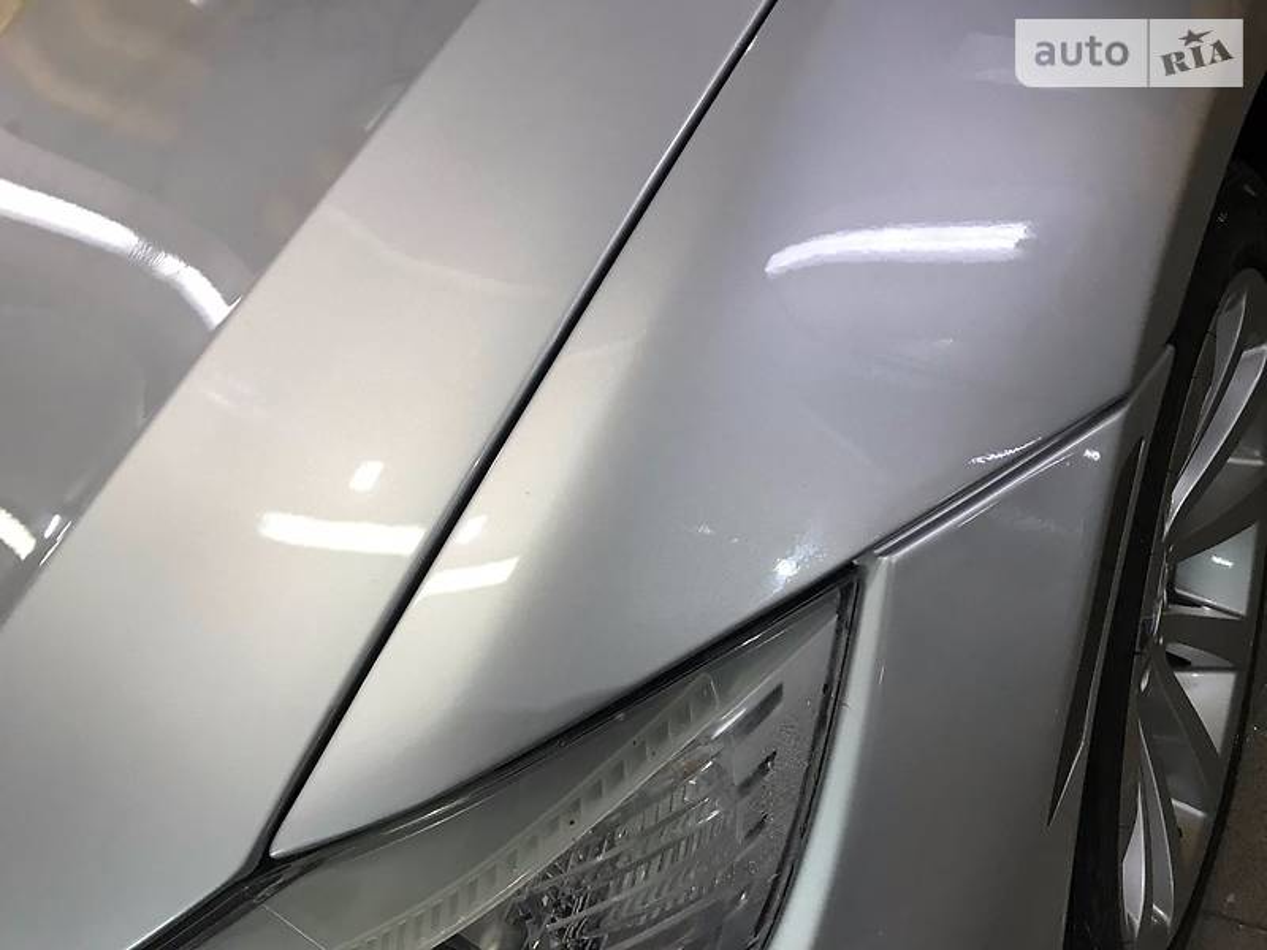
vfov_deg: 49.7
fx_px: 1025
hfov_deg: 63.4
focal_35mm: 28
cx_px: 634
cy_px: 475
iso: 32
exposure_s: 1/33
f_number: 1.8
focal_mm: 4
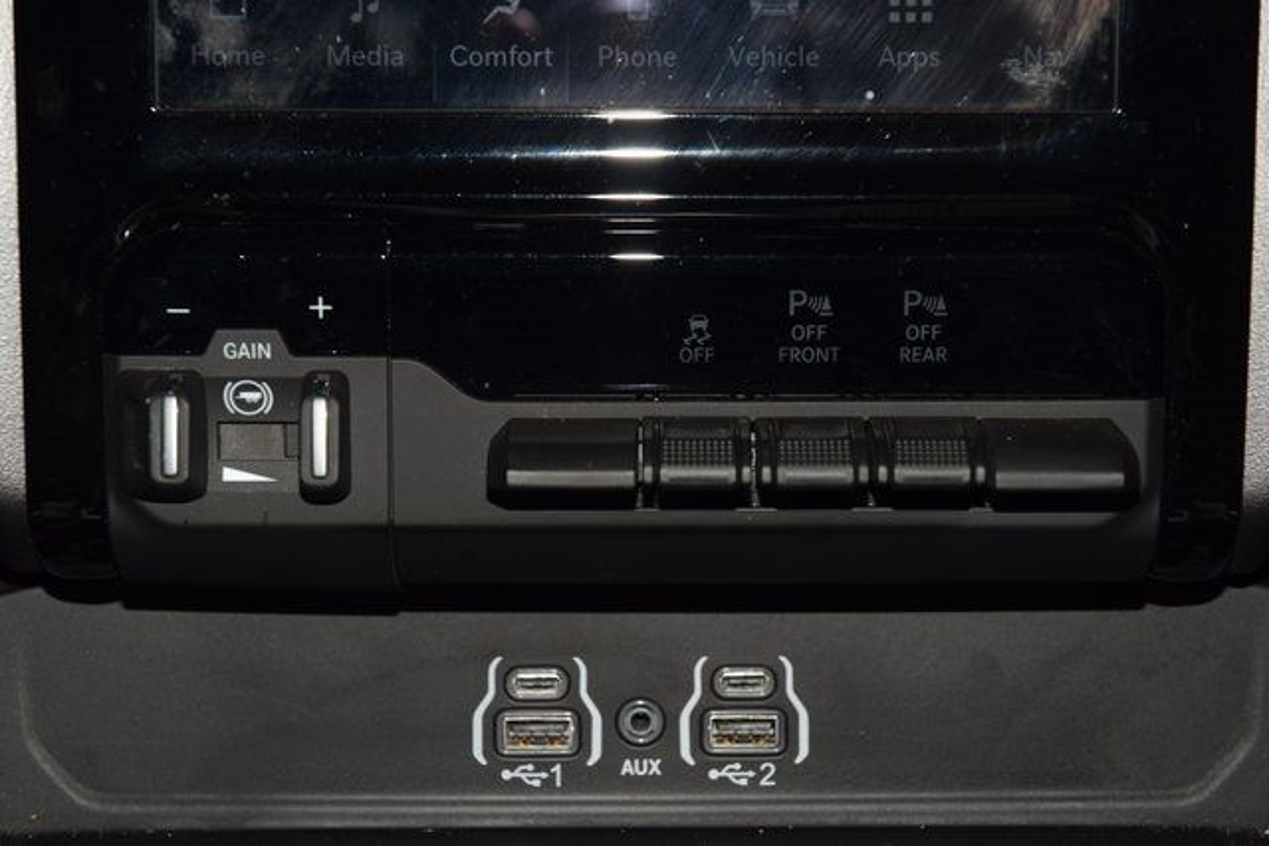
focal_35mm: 105
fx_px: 3702
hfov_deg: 19.5
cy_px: 423
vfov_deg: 13.0
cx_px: 634
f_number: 8
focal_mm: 70
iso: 100
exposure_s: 1/125
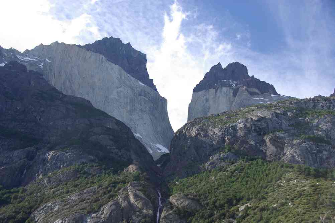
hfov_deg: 40.4
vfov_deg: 27.5
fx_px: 456
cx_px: 168
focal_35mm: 49
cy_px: 112
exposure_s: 1/180
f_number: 6.7
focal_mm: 32.5
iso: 100
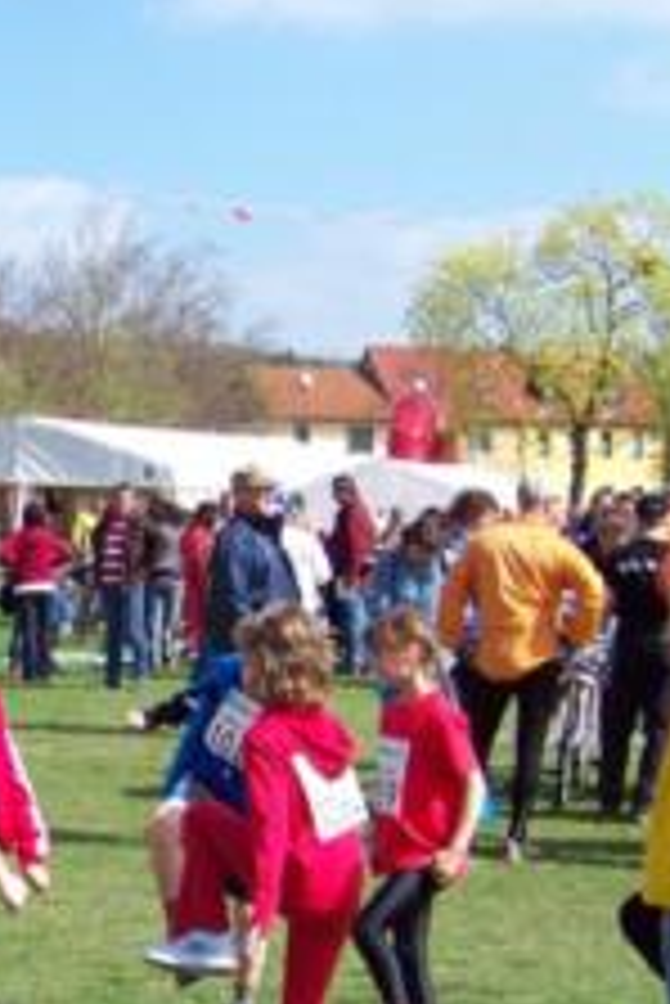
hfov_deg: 16.1
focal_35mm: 84
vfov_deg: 24.0
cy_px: 709
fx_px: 2341
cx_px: 81
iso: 64
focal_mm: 5.85
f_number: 2.8
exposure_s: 1/640
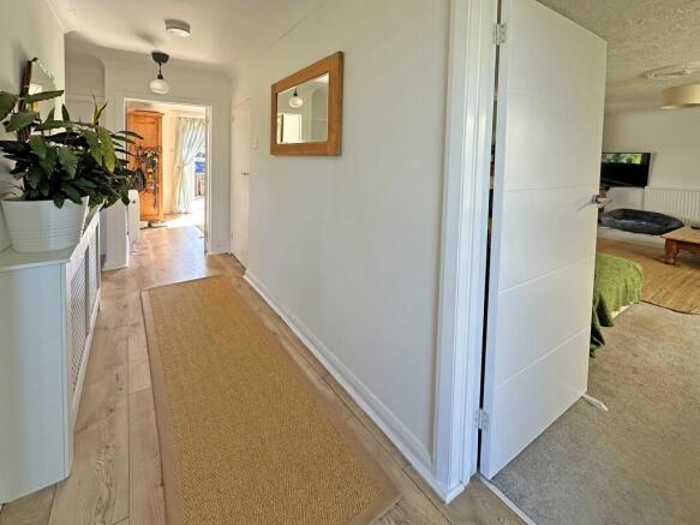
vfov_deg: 85.7
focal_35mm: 14
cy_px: 262
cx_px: 350
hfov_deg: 102.1
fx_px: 283
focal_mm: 2.22
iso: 64
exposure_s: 1/99
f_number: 2.2
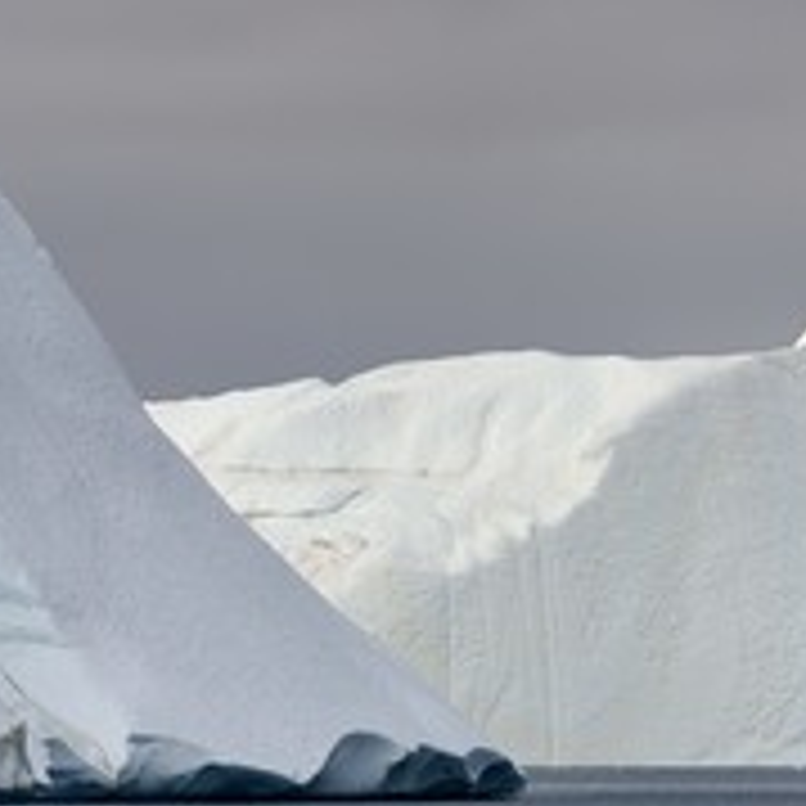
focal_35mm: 537
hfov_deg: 3.3
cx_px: 833
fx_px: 14146
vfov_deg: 3.3
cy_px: 612
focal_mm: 270
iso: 200
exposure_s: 1/640
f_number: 7.1
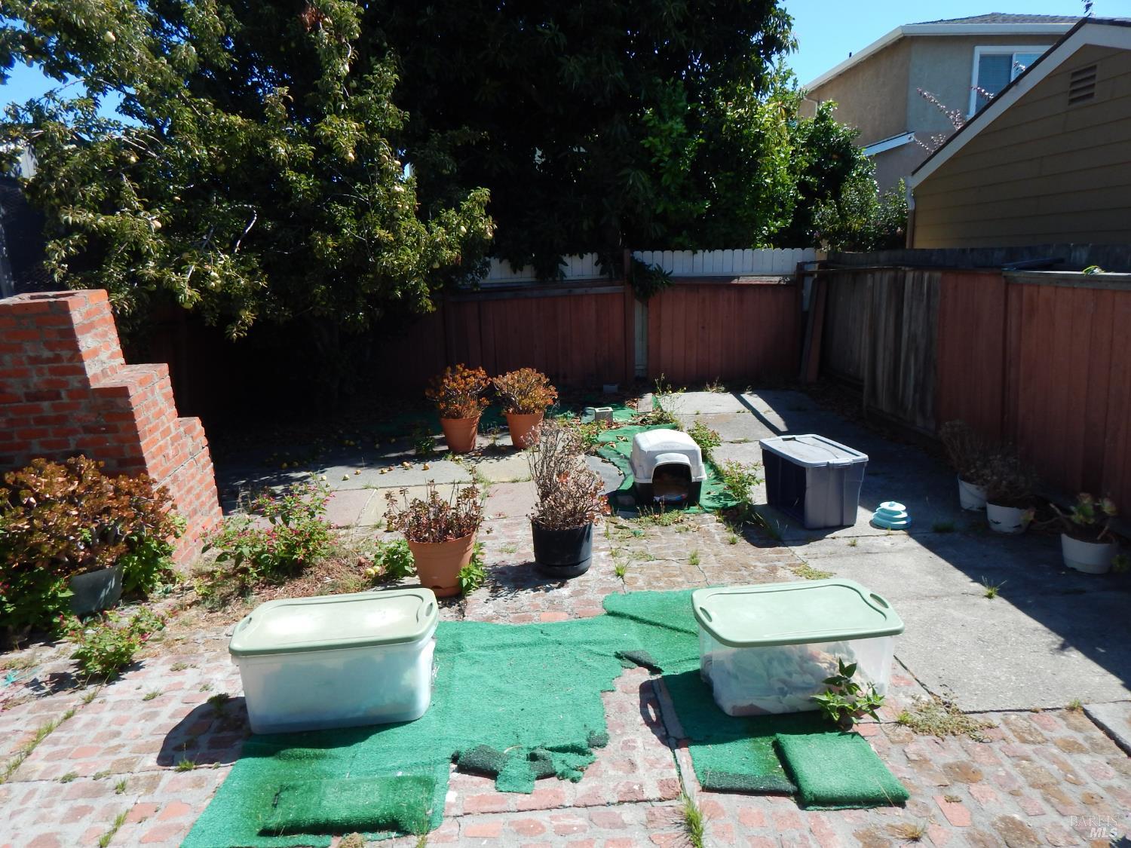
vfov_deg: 61.1
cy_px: 424
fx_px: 719
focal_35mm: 22
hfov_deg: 76.4
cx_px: 566
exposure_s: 1/1250
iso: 125
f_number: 3
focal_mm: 4
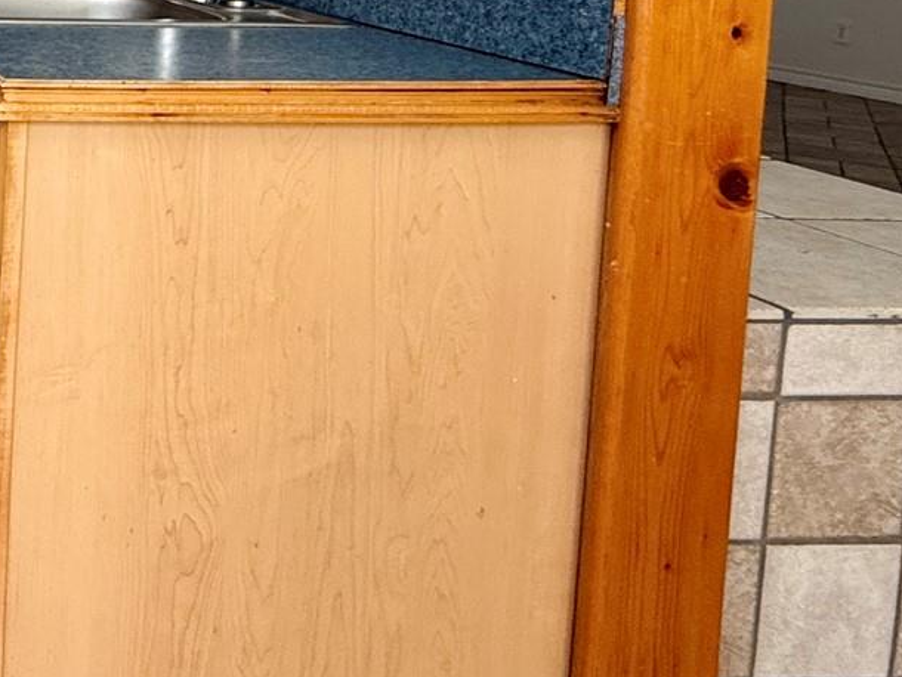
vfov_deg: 28.2
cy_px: -67
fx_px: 1225
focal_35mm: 47
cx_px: -299
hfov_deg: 30.7
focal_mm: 2.22
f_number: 2.2
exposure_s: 1/99
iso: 125
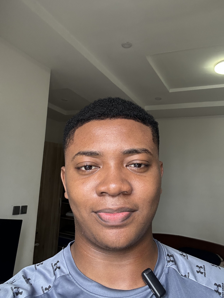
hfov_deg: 46.8
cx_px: 112
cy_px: 149
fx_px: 259
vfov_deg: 60.0
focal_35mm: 30
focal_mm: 2.69
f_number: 1.9
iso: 80
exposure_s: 1/78
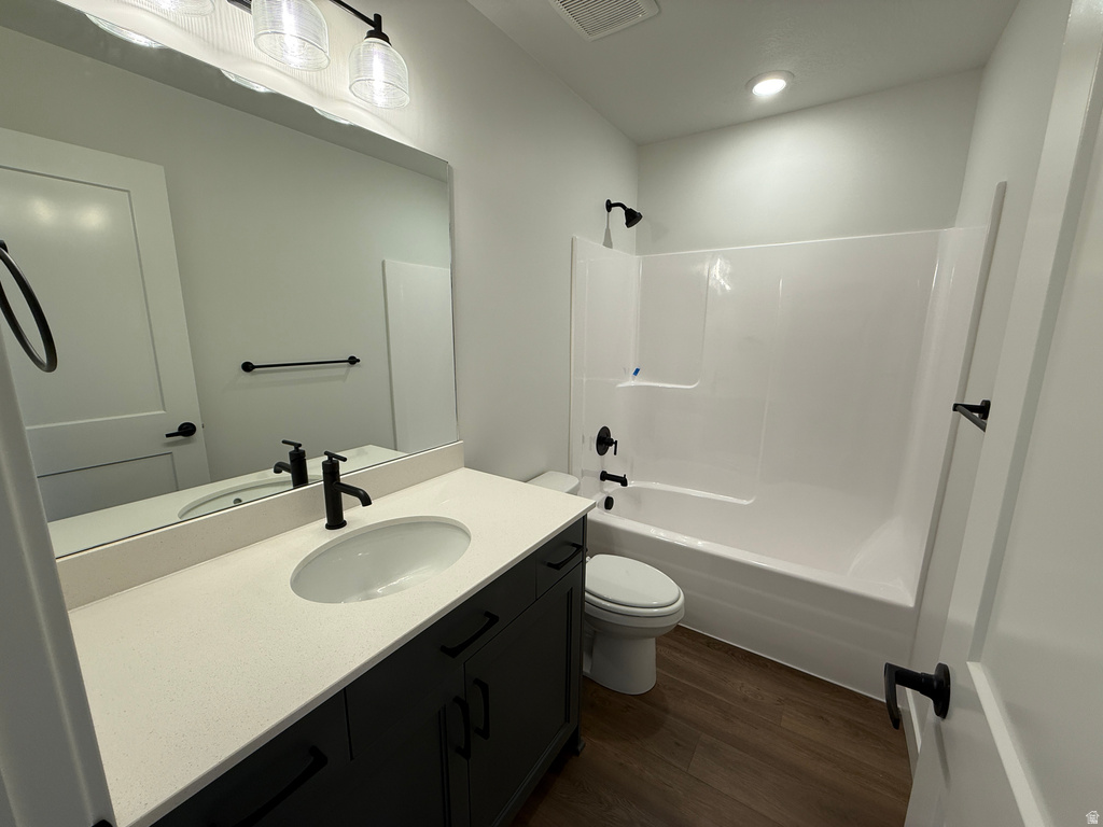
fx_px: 446
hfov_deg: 102.1
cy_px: 414
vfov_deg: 85.7
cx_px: 552
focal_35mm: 14
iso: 80
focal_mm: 2.22
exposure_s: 1/120
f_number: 2.2
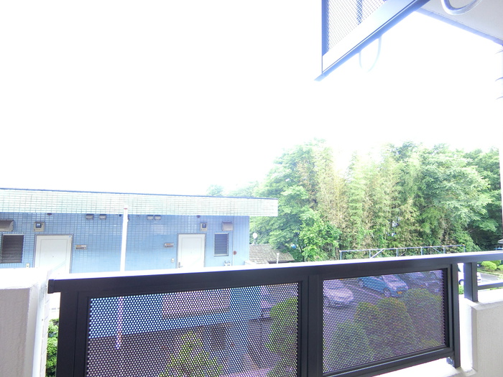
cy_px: 188
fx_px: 276
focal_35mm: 19
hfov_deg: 84.7
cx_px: 252
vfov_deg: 68.7
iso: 200
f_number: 2.7
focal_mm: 4.06
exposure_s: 1/125
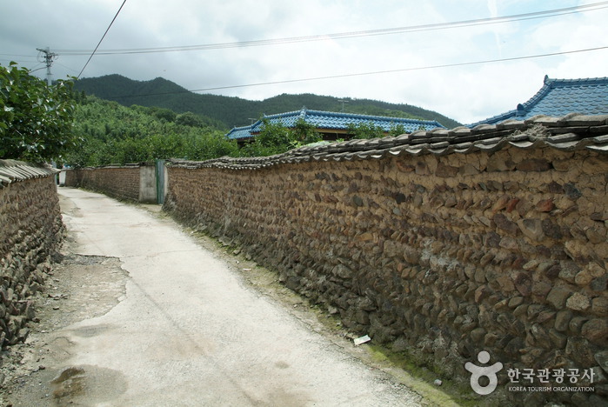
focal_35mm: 27
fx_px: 457
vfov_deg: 48.1
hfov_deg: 67.3
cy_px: 204
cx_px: 304
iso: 400
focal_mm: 18
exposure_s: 1/350
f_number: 9.5
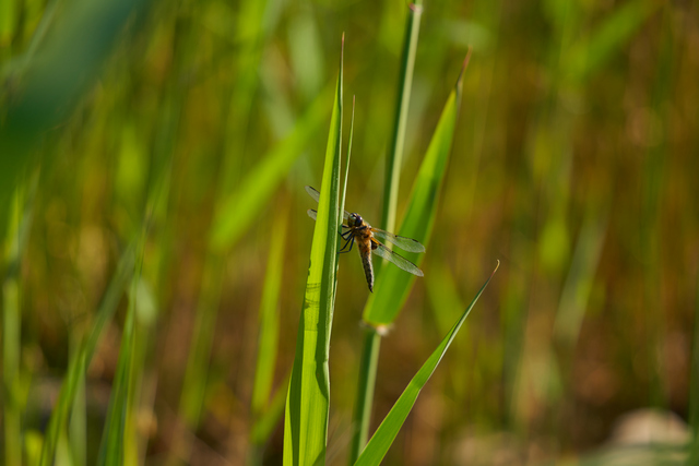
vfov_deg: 6.9
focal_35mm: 200
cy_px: 233
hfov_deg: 10.3
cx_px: 350
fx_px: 3884
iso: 100
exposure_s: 1/250
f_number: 5.6
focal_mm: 200
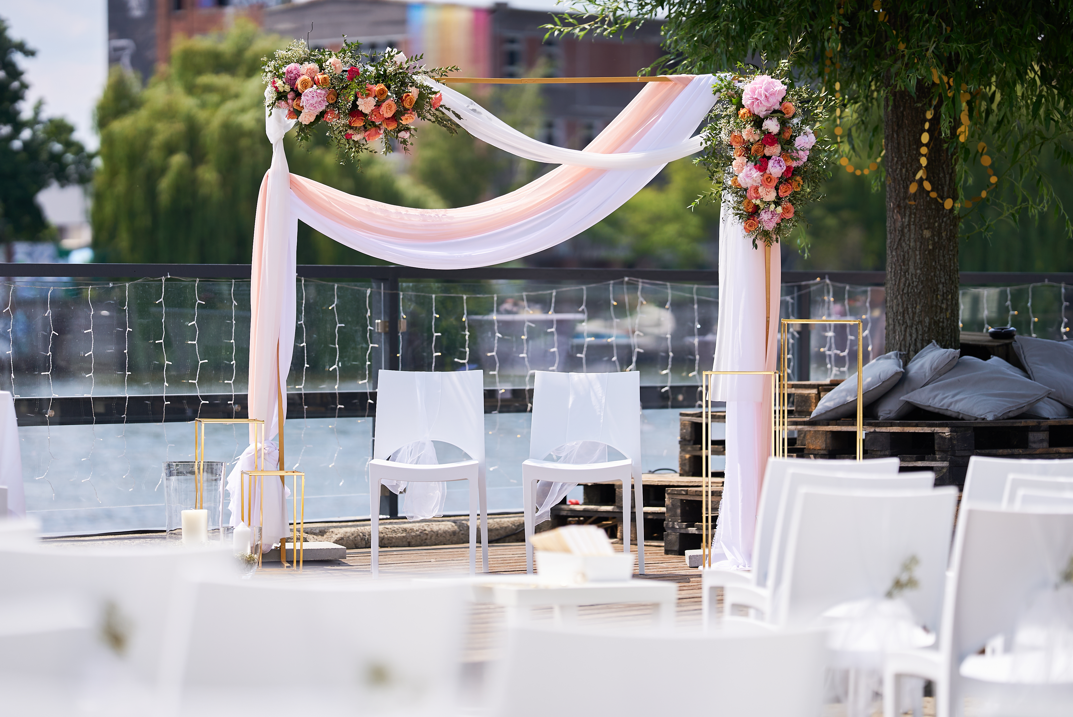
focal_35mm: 135
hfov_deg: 15.2
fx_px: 4026
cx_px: 536
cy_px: 358
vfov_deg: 10.2
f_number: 1.8
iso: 80
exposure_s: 1/4000
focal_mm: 135
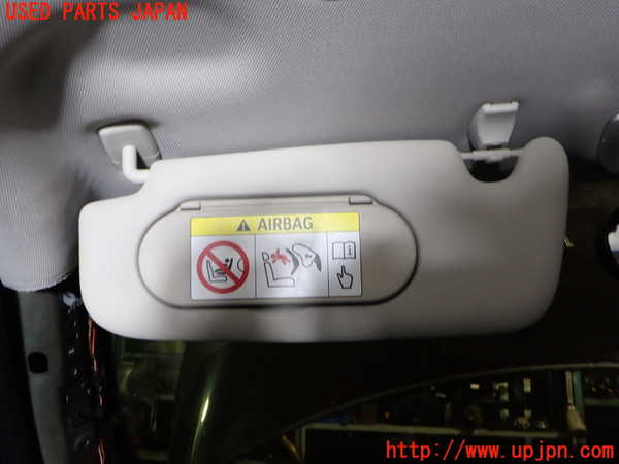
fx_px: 536
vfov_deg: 46.8
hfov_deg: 60.0
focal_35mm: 30
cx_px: 310
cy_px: 232
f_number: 2.3
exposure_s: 1/40
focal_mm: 5.4
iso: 200
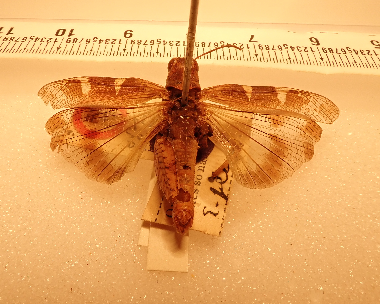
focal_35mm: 32
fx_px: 360
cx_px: 177
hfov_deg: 55.6
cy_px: 151
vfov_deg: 45.8
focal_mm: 5.5
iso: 100
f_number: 3.2
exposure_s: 1/125
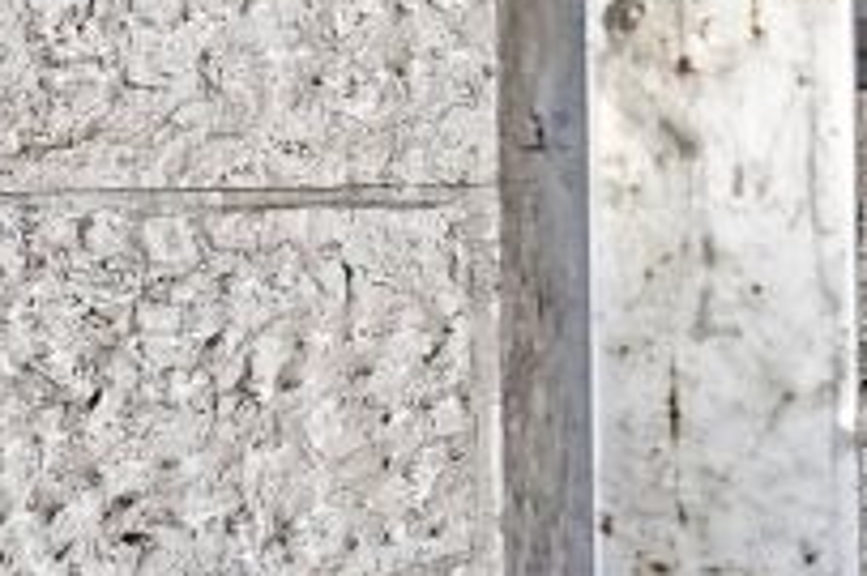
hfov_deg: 9.3
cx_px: 77
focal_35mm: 220
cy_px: -998
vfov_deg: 5.9
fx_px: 5294
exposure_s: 1/320
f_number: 4
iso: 400
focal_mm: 36
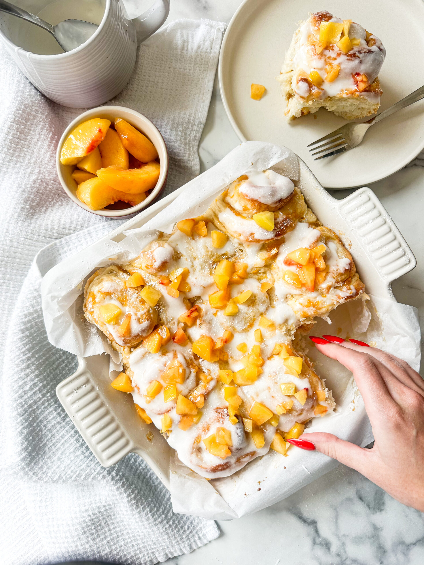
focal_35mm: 24
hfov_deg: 56.8
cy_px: 282
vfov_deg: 71.6
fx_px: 392
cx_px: 212
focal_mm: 6.86
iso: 80
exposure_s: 1/490
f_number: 1.8
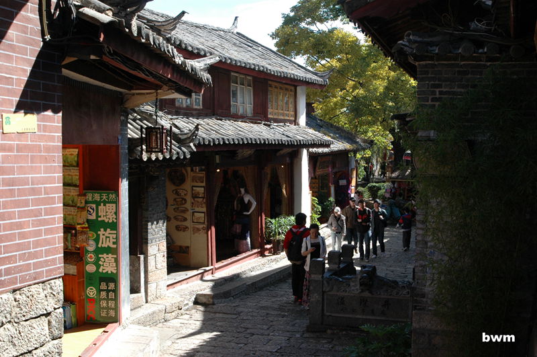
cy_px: 178
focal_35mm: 42
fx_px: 626
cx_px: 268
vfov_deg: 31.8
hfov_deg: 46.5
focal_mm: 28
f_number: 8
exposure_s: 1/200
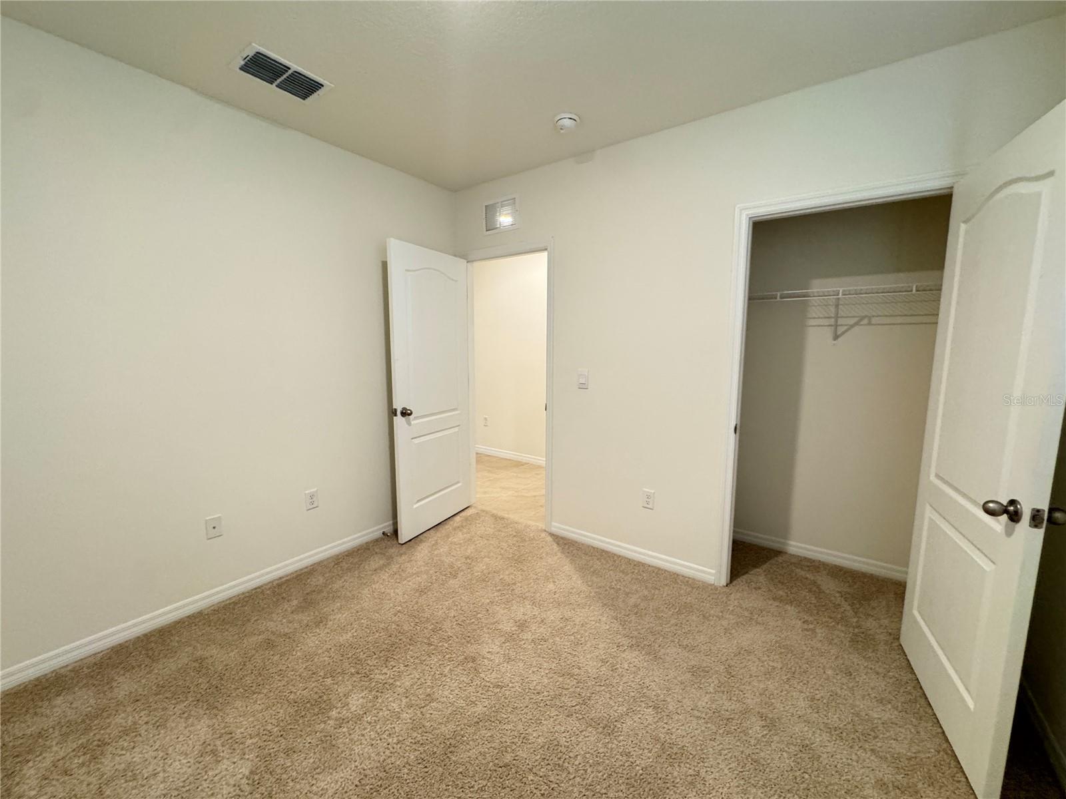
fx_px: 431
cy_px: 400
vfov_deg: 85.7
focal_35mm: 14
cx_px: 533
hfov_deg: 102.1
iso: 400
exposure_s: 1/60
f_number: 2.2
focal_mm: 2.22
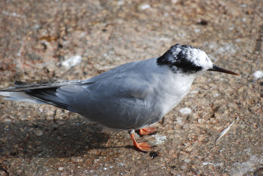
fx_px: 2962
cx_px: 132
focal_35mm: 405
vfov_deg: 3.4
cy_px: 88
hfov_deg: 5.1
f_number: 5.6
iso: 360
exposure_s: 1/500
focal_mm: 270
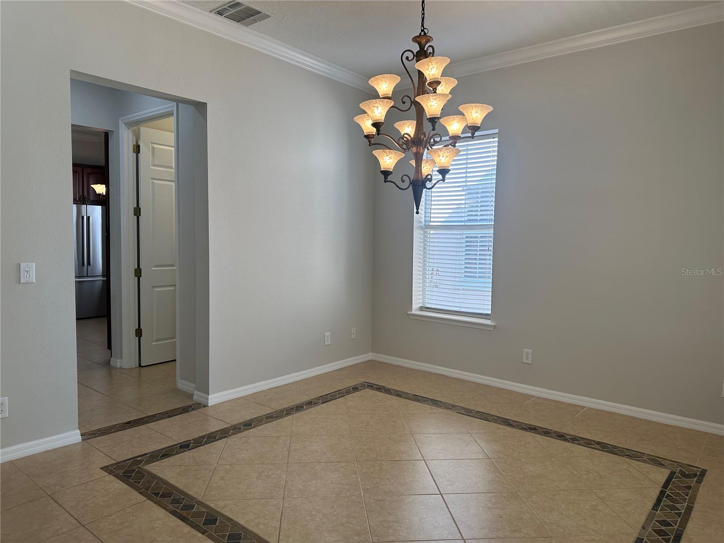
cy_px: 272
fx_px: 502
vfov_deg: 56.8
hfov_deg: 71.6
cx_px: 362
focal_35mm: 24
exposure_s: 1/140
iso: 80
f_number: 1.78
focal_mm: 6.86
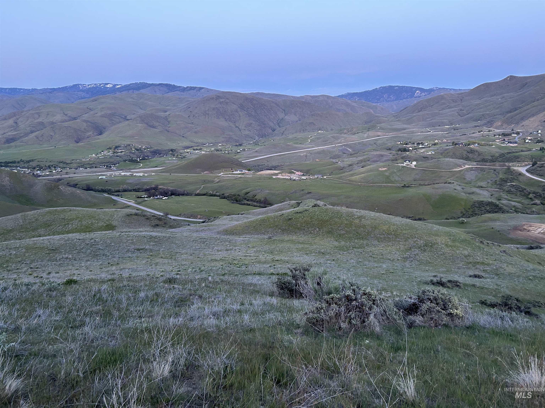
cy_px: 204
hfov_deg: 67.3
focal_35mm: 26
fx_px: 409
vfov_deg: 53.1
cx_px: 272
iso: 160
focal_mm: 5.7
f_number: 1.5
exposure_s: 1/60
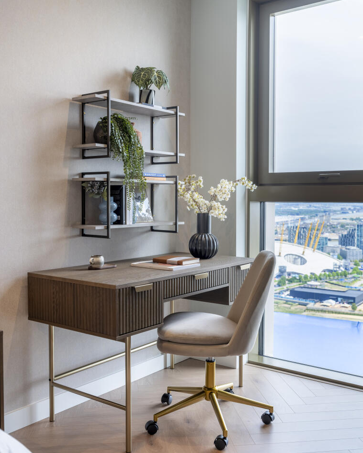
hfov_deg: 39.2
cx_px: 183
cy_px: 217
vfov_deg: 47.9
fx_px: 510
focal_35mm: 38
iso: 100
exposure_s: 1/250
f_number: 6.4
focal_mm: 45
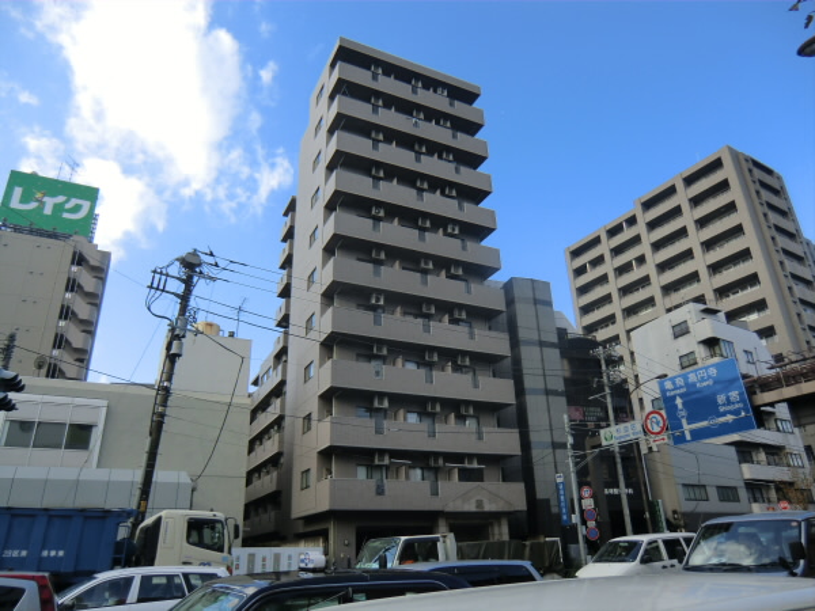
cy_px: 306
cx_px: 408
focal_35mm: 24
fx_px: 565
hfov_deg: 71.6
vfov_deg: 56.8
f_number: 3.2
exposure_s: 1/400
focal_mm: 4.3
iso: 64
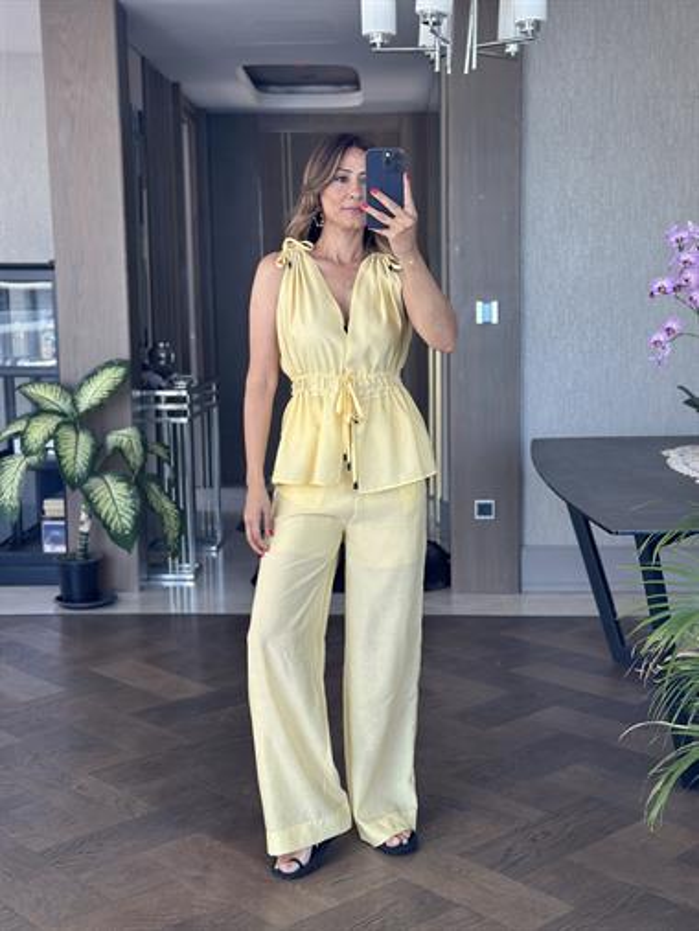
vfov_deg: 39.6
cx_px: 350
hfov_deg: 30.3
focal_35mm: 48
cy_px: 466
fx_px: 1291
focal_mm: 6.86
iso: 100
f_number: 1.78
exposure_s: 1/121
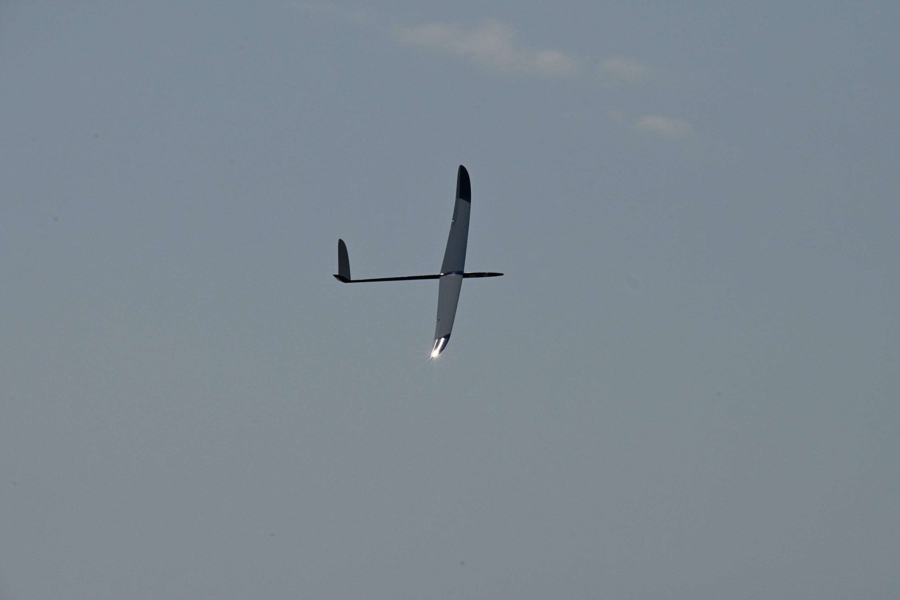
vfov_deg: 3.8
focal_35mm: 360
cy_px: 300
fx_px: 9000
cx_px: 450
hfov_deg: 5.7
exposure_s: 1/1600
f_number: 22
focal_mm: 240
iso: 500
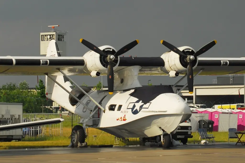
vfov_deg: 9.2
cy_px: 82
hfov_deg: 13.7
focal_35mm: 150
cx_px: 122
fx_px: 1021
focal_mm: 100
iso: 200
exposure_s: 1/500
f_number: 8
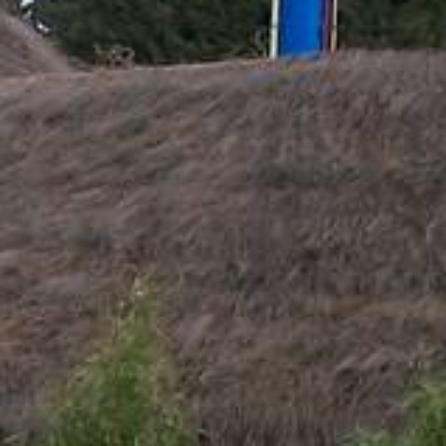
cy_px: 1237
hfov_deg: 6.0
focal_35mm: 284
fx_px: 4140
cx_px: -516
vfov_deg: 5.8
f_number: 2.9
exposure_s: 1/640
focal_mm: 5.7
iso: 80
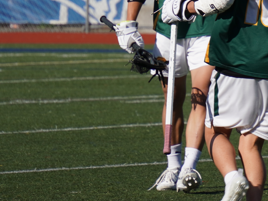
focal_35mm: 763
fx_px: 5905
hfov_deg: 2.6
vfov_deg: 1.9
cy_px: -14
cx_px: 403
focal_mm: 147
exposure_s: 1/500
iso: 100
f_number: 5.6
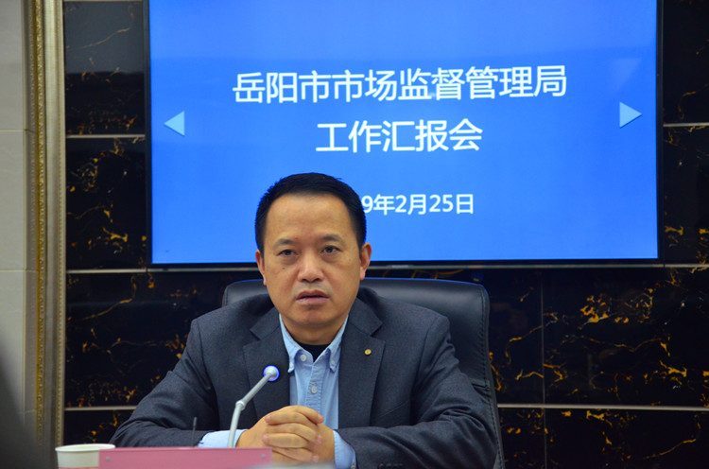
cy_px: 234
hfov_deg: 23.4
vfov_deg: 15.6
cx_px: 354
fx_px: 1709
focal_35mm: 87
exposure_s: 1/80
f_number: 5
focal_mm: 58
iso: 1600
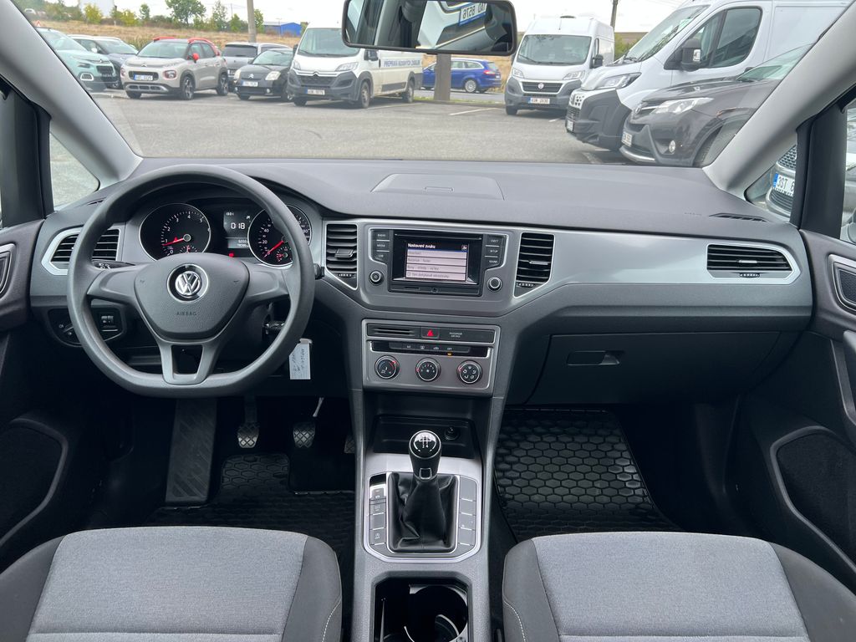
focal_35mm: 26
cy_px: 321
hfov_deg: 67.3
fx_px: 643
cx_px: 428
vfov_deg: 53.1
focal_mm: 5.7
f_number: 1.5
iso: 40
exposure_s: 1/121
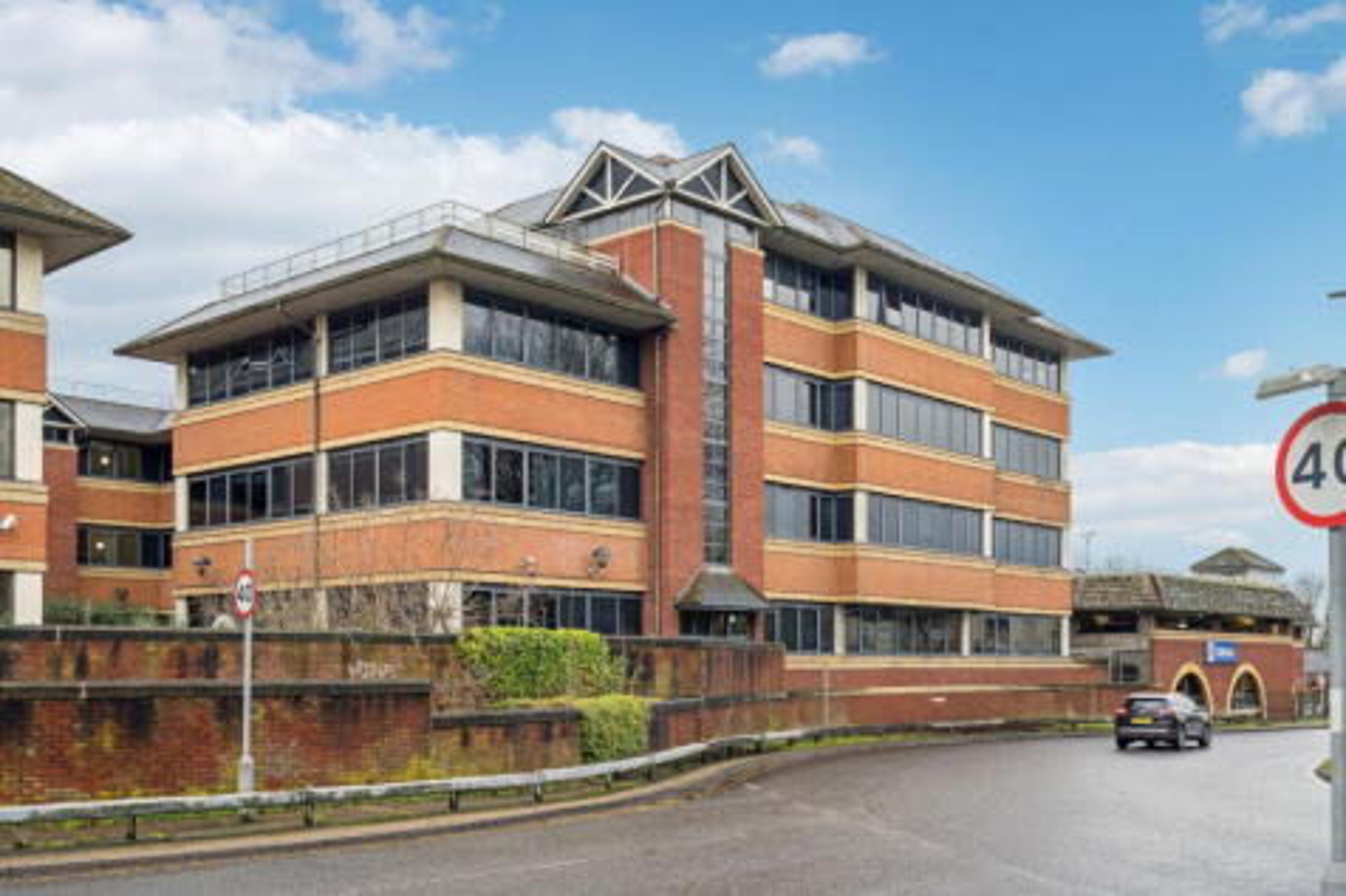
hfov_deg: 54.5
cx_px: 673
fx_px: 1308
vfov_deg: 37.8
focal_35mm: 35
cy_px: 448
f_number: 5
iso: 200
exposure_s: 1/50
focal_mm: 35
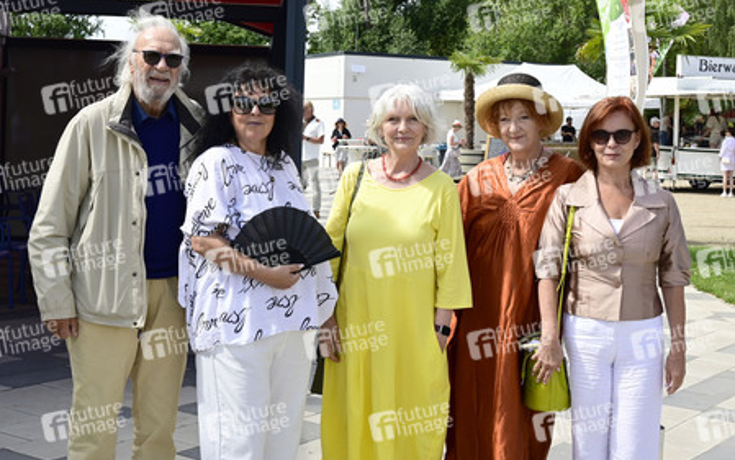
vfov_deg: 29.2
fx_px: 882
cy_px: 218
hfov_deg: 45.3
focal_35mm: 44
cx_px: 368
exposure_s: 1/200
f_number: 9
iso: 160
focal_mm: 43
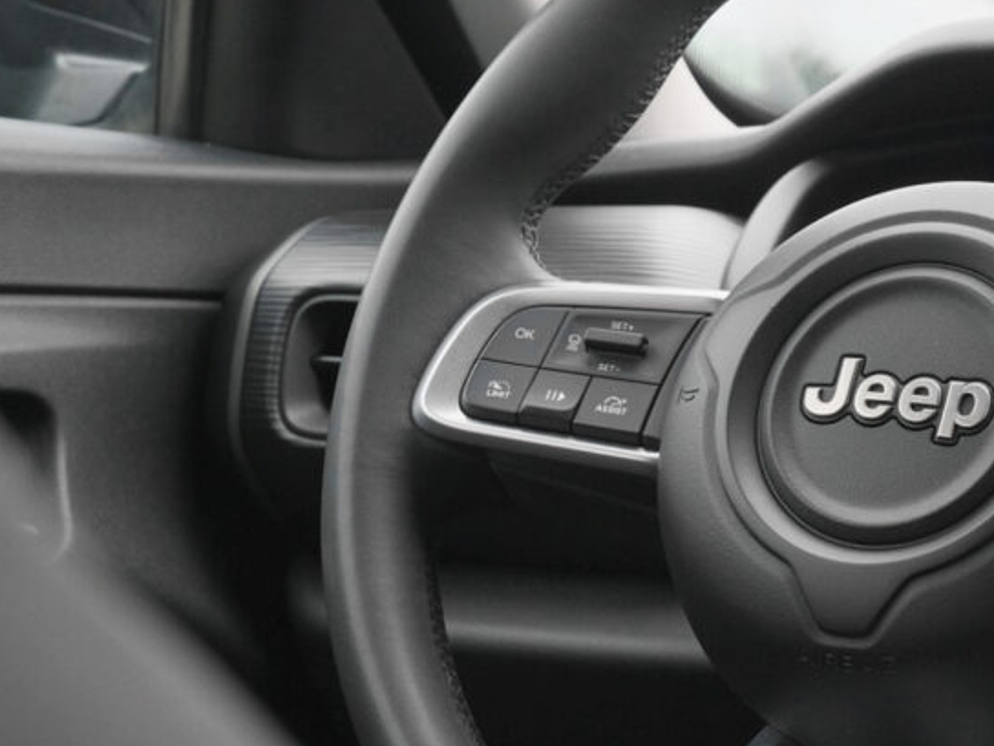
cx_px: 663
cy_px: 425
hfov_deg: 16.0
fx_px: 3532
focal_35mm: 123
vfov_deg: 12.0
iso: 2000
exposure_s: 1/100
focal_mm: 45
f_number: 8
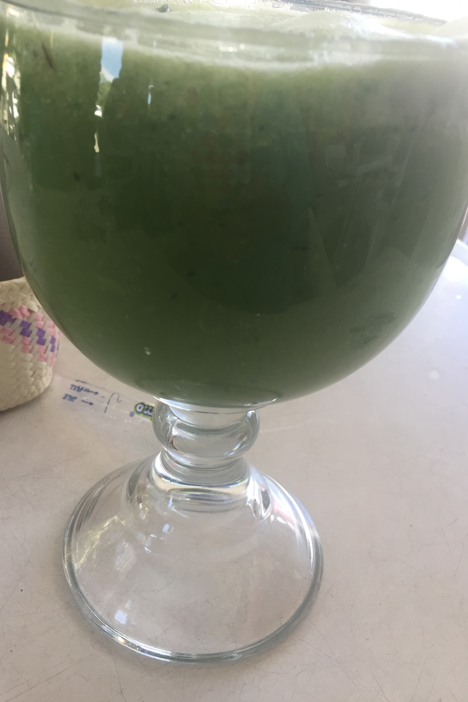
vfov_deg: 60.3
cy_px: 343
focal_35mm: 31
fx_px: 605
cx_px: 208
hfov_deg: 42.3
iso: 50
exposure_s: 1/120
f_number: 2.2
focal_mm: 4.15
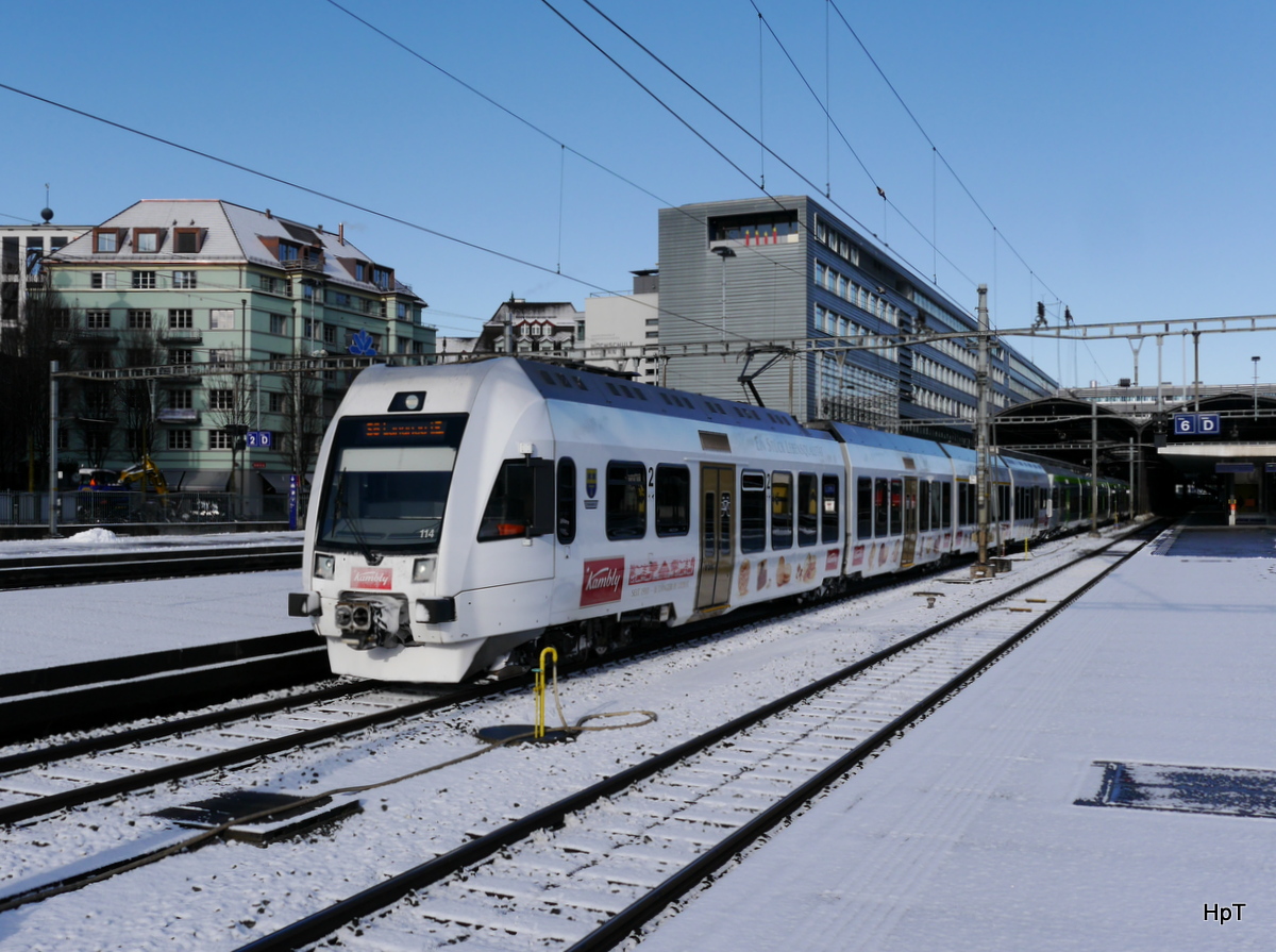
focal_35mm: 30
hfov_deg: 60.1
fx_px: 1104
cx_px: 638
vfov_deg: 46.6
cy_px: 476
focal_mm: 15
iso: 160
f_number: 8
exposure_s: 1/500
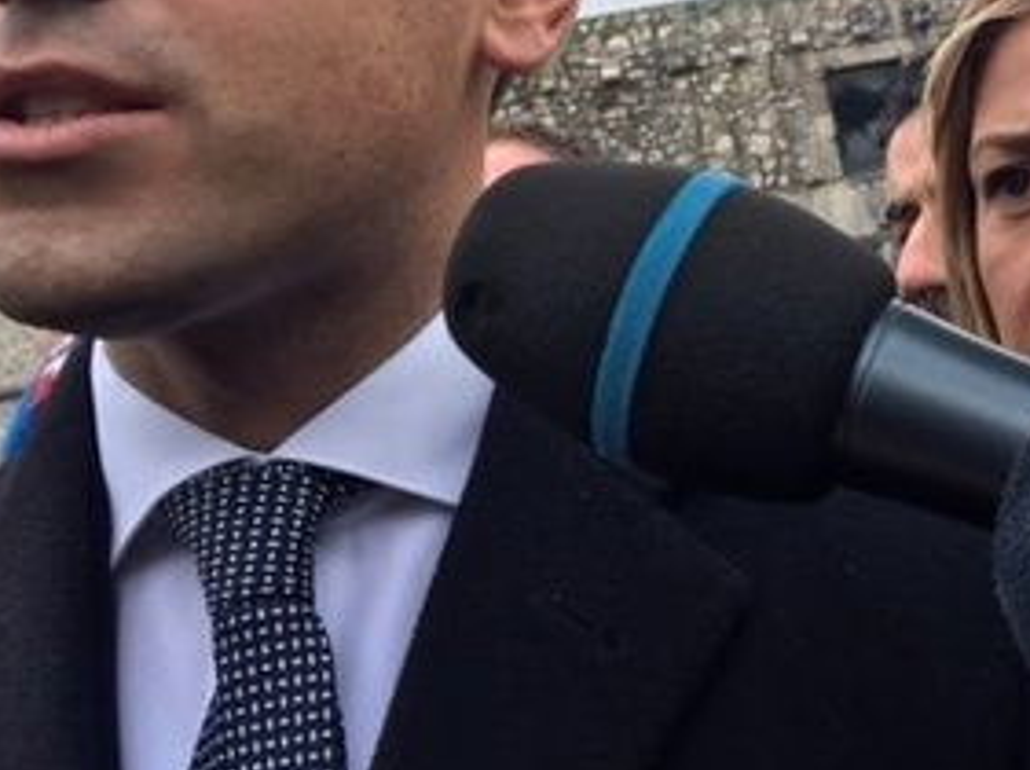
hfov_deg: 30.5
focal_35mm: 62
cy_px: 55
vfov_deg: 22.9
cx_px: 828
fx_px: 1842
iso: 25
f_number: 2.2
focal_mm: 4.15
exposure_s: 1/422
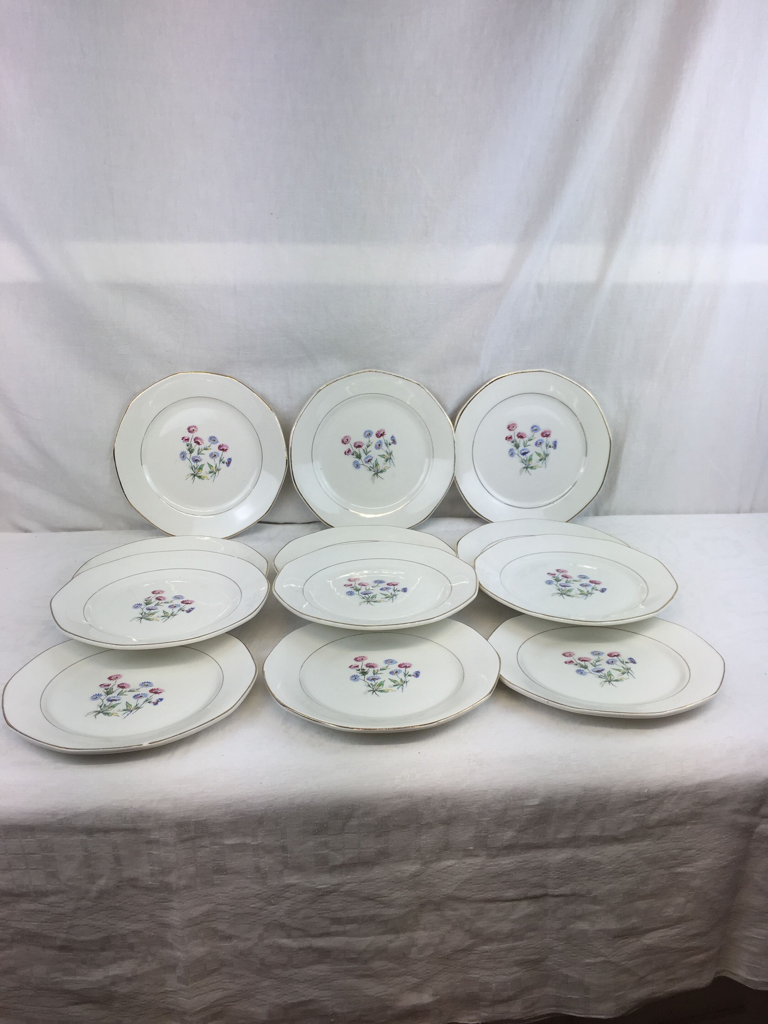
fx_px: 858
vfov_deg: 61.7
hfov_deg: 48.2
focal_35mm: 29
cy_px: 512
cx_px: 384
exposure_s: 1/222
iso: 32
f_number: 2.2
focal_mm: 4.15
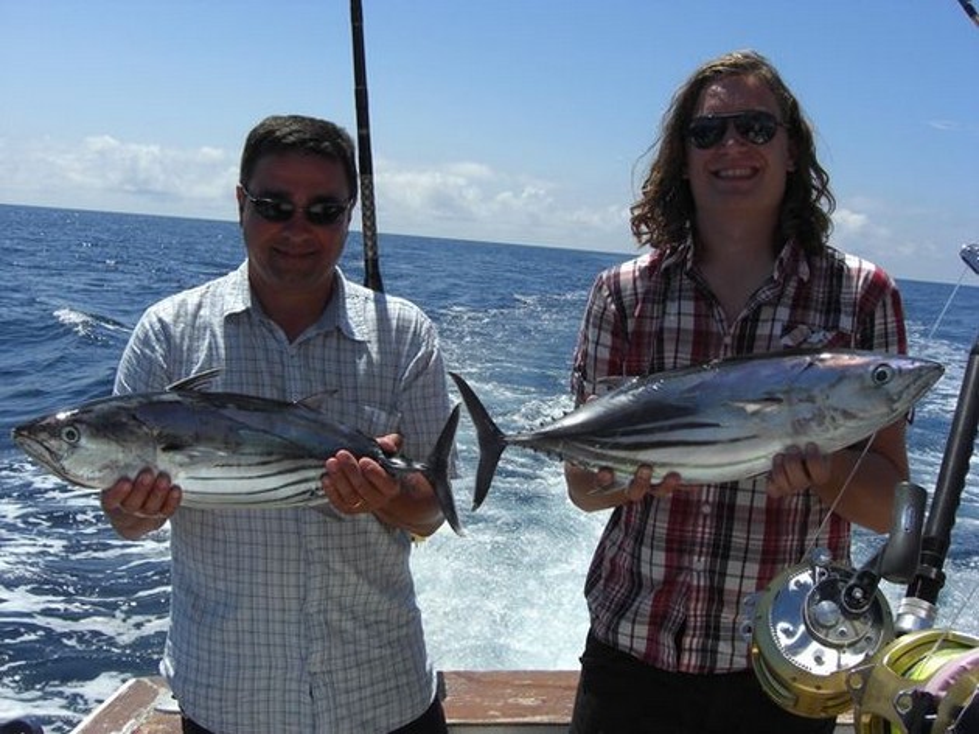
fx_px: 1074
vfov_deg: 37.7
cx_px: 490
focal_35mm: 38
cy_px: 367
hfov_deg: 49.0
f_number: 8
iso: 80
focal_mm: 7.9
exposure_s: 1/320
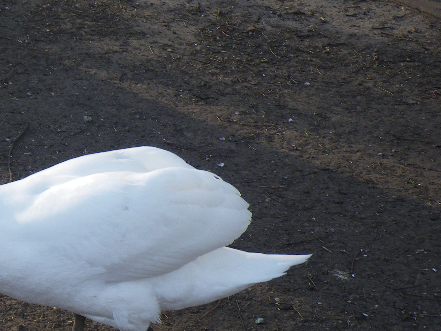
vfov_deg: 17.3
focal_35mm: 85
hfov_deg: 22.4
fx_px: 1083
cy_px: 198
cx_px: 28
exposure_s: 1/80
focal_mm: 7.5
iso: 50
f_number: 4.2
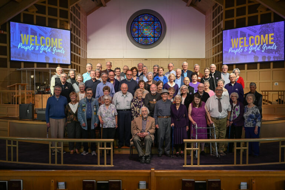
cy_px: 95
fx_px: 277
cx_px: 142
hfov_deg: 54.4
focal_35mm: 35
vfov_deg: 37.9
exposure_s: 1/100
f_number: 4
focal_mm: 35
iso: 640
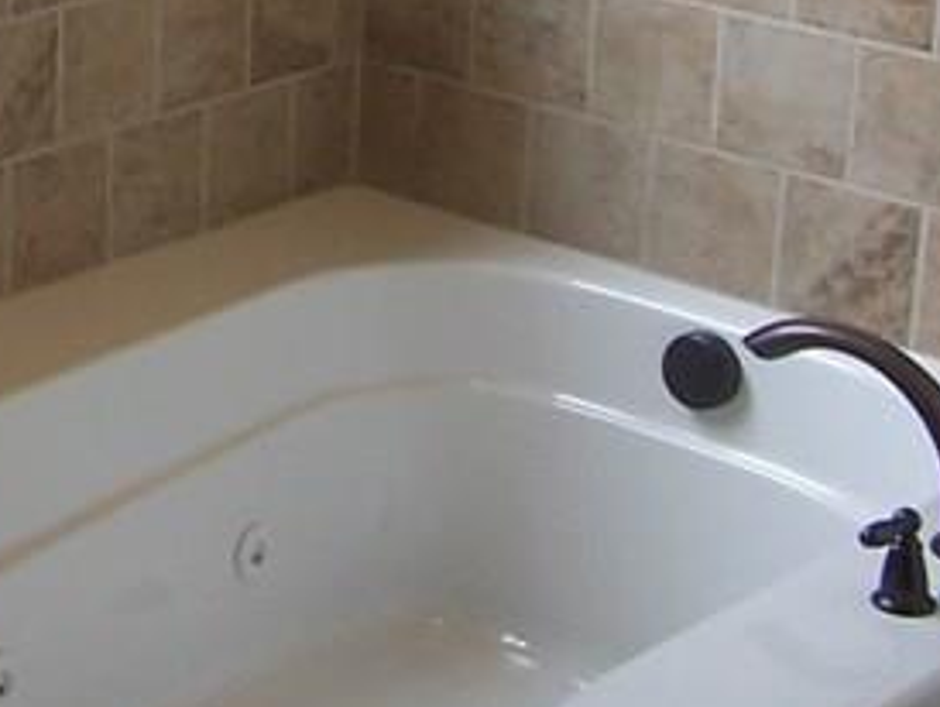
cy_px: -237
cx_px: -326
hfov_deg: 13.3
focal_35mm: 142
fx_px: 3859
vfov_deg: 10.2
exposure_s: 1/60
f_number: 2.8
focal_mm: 6.3
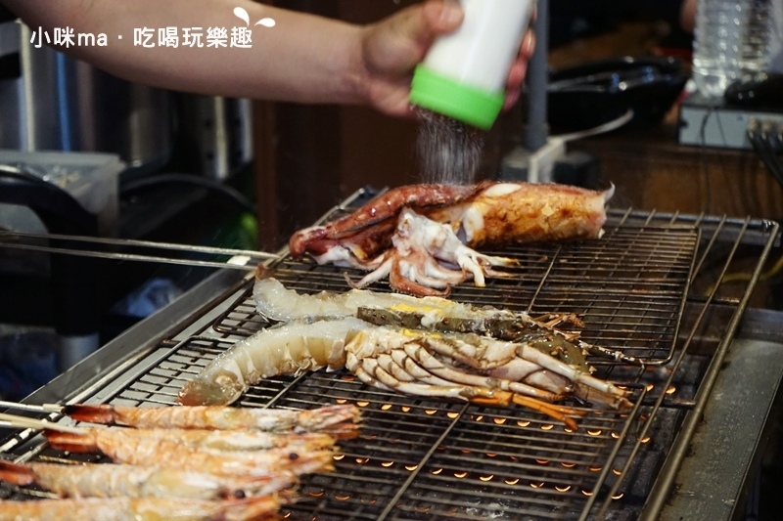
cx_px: 392
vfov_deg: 19.4
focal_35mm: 70
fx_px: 1522
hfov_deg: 28.8
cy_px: 260
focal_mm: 70
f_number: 5.6
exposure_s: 1/80
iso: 4000
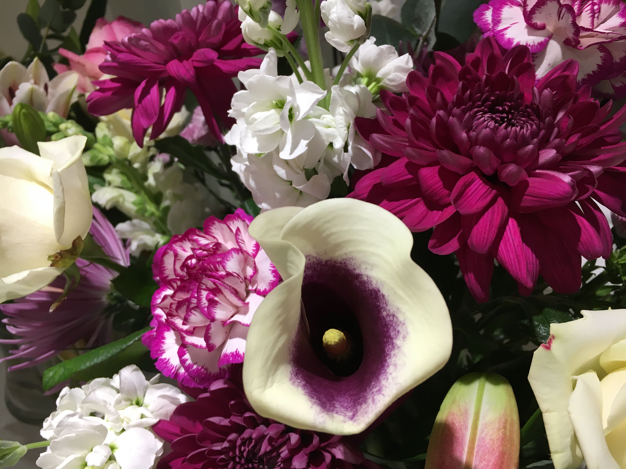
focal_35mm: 29
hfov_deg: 61.7
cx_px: 313
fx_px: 524
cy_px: 234
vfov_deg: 48.2
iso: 32
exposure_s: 1/33
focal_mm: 4.15
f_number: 2.2
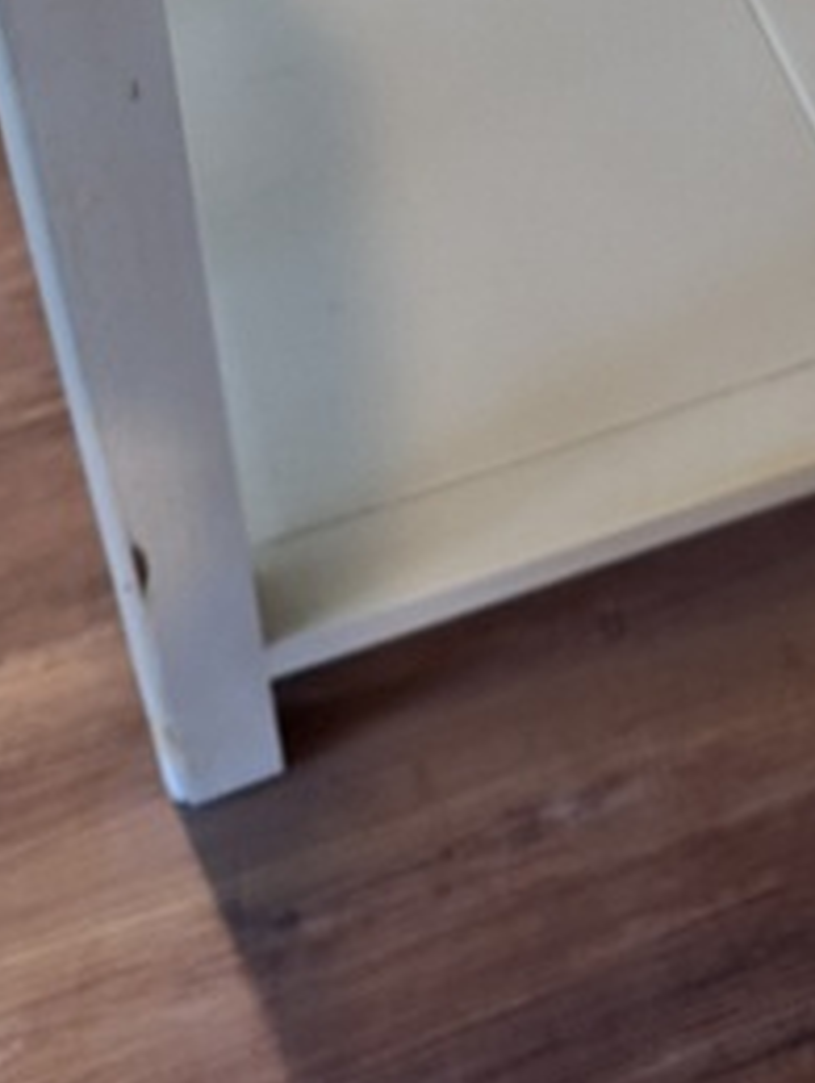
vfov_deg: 21.7
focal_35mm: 74
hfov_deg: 19.9
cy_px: -573
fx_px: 2317
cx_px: 435
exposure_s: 1/60
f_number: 1.78
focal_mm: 6.76
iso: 200
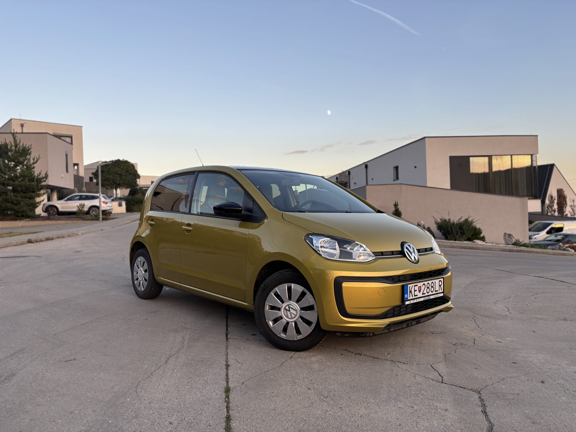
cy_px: 216
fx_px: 433
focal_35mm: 26
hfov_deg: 67.3
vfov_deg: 53.1
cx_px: 288
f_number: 1.6
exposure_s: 1/500
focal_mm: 5.96
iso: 50
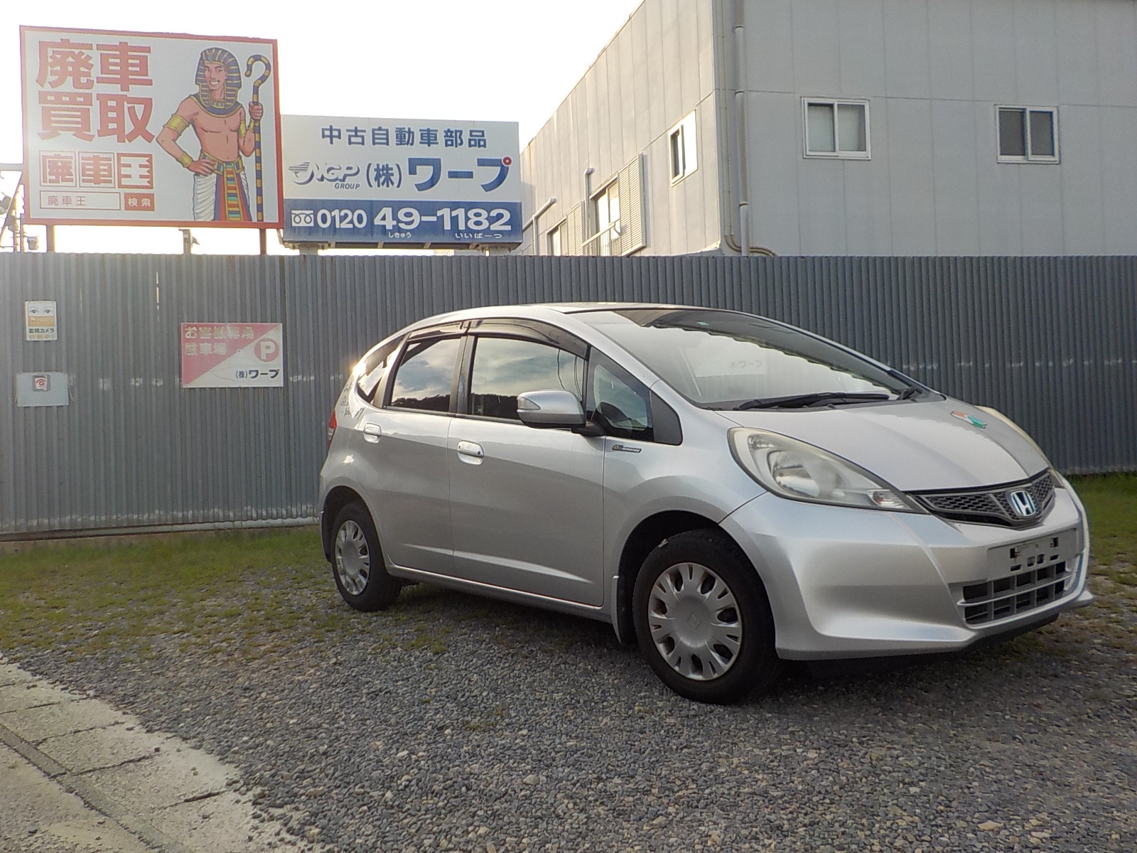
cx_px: 568
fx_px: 985
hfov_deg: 60.0
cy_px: 426
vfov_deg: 46.8
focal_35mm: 30
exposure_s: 1/500
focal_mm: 4.1
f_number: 3.3
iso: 125
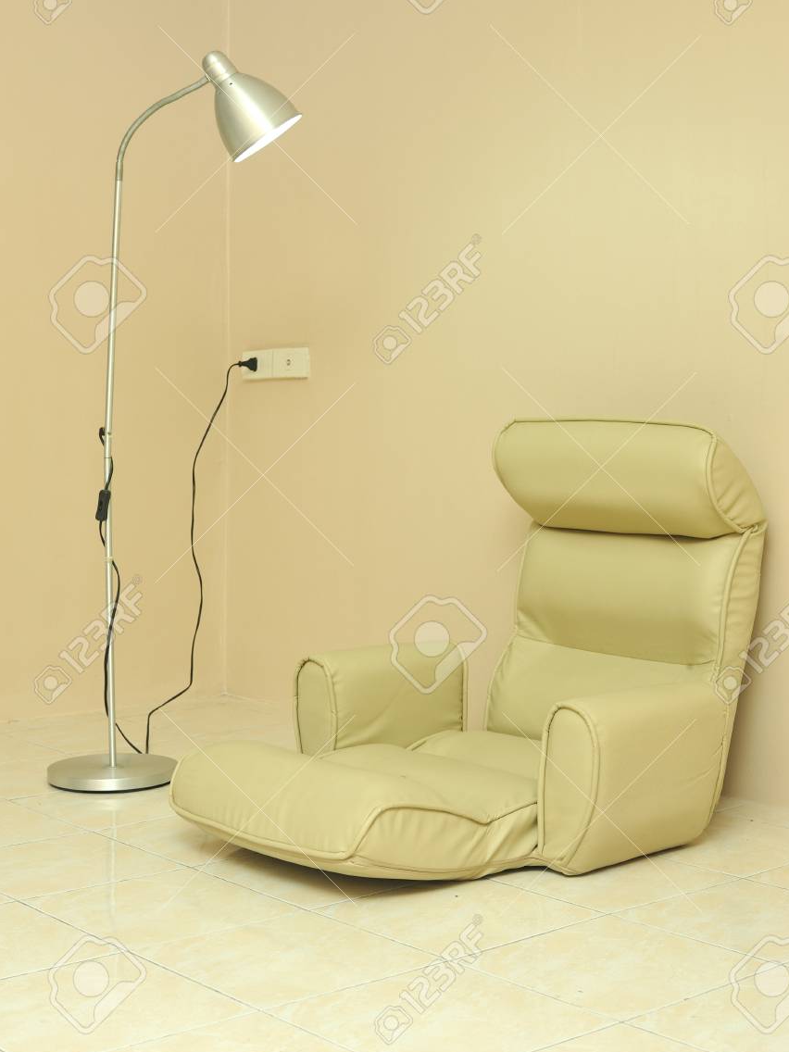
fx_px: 1671
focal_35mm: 55
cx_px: 399
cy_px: 468
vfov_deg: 34.9
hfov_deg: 26.6
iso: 250
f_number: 9
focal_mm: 50
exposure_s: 1/125
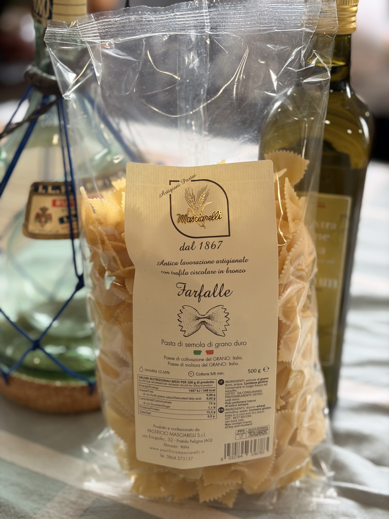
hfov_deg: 28.0
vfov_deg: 36.8
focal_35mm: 52
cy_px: 260
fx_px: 779
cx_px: 194
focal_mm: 5.96
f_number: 1.6
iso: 50
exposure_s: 1/83
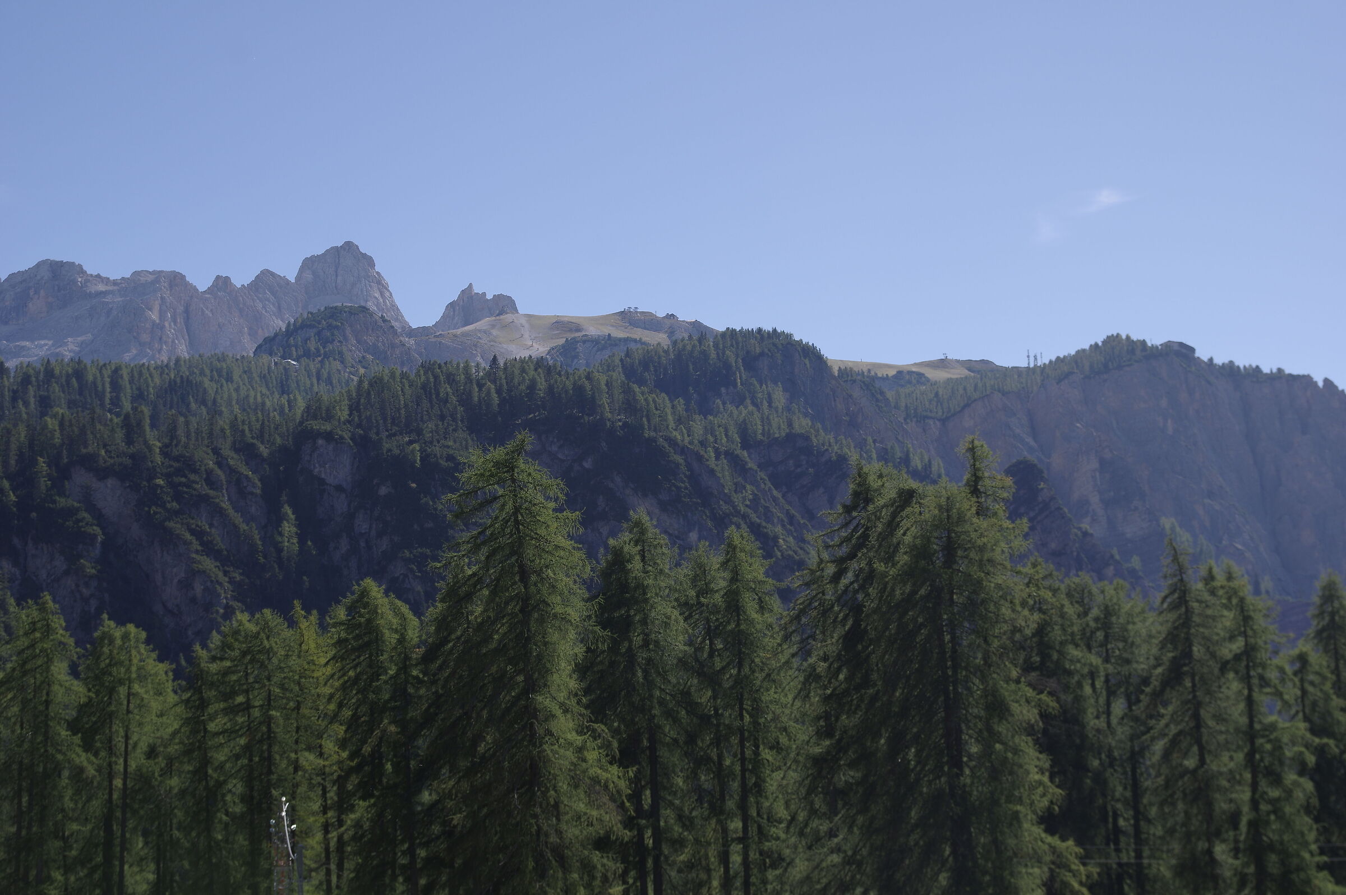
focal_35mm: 57
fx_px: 2129
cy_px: 448
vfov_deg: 23.7
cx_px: 673
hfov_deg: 35.1
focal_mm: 38
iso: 100
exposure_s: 1/400
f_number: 6.3
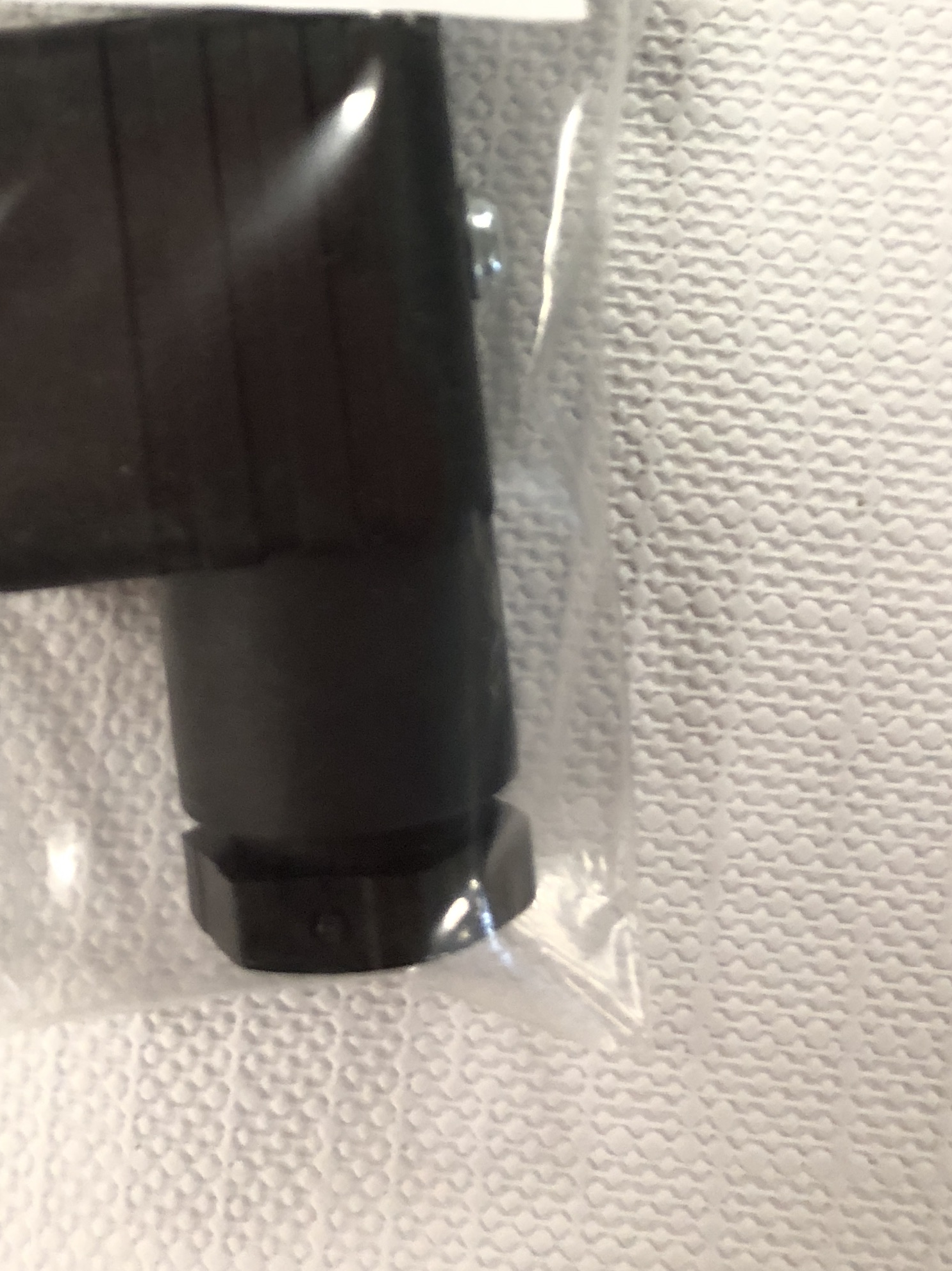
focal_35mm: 57
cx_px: 302
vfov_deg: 31.9
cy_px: 95
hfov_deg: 25.5
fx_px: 2091
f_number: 1.8
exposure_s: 1/17
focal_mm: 4
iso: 100
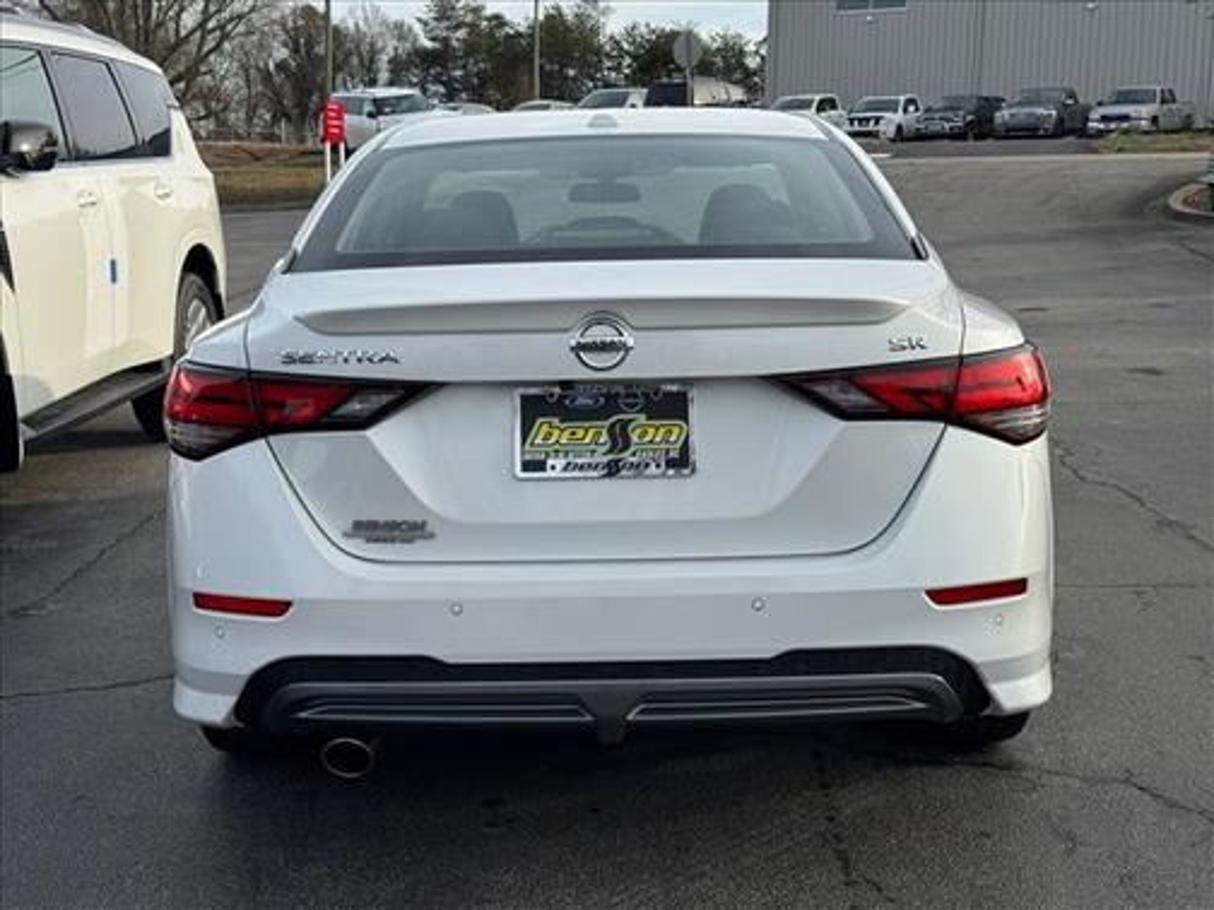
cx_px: 607
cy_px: 455
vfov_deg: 30.3
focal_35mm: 48
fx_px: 1683
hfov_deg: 39.7
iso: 64
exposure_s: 1/2331
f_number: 1.78
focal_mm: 6.76
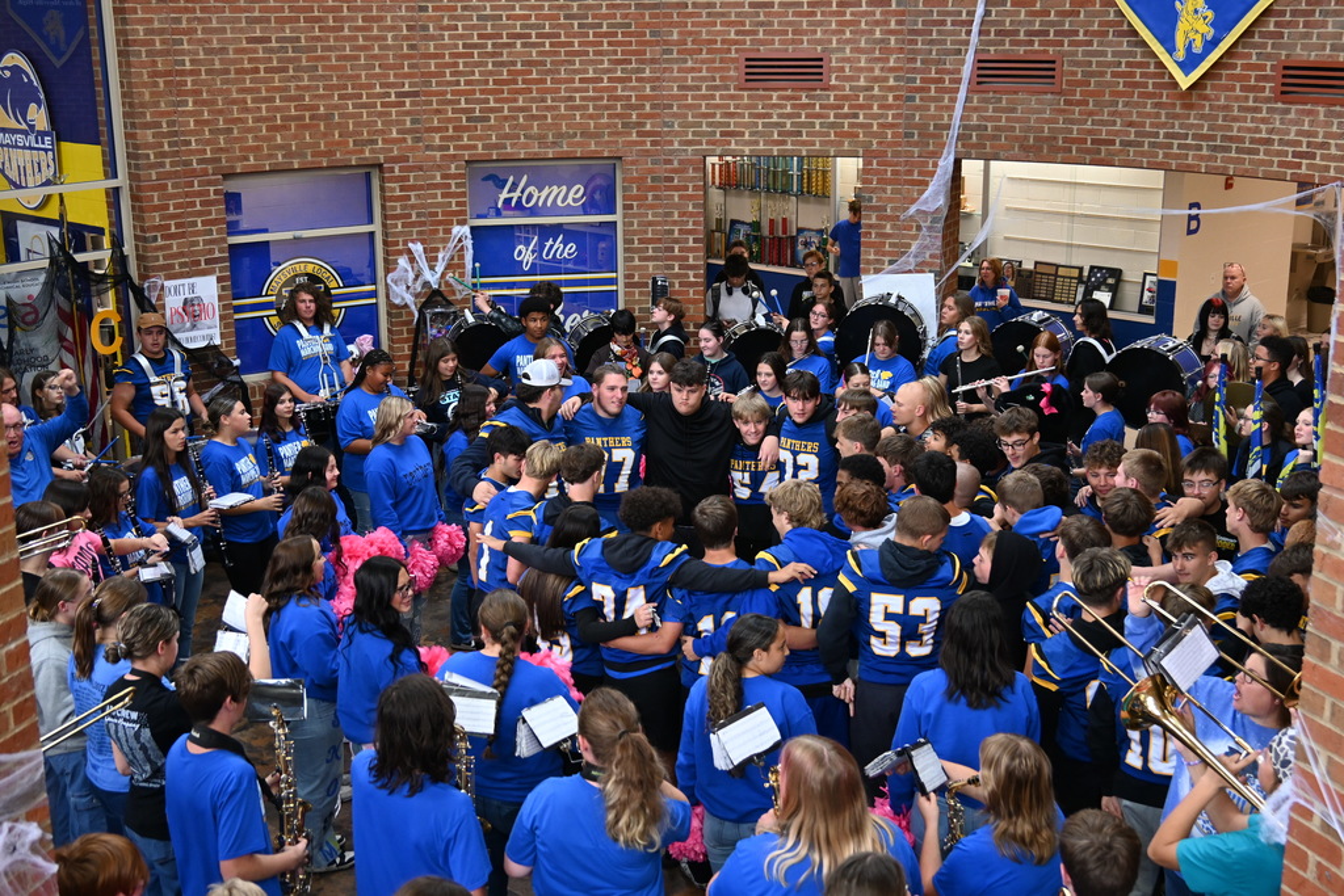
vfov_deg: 31.9
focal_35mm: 42
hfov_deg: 46.4
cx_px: 672
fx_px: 1568
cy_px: 448
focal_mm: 28
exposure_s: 1/125
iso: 1000
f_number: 4
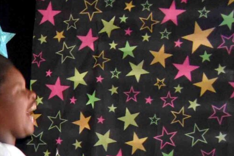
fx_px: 904
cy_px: 330
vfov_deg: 9.2
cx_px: -276
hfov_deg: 12.5
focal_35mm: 139
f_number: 3.5
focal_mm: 18
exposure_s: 1/60
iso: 2000
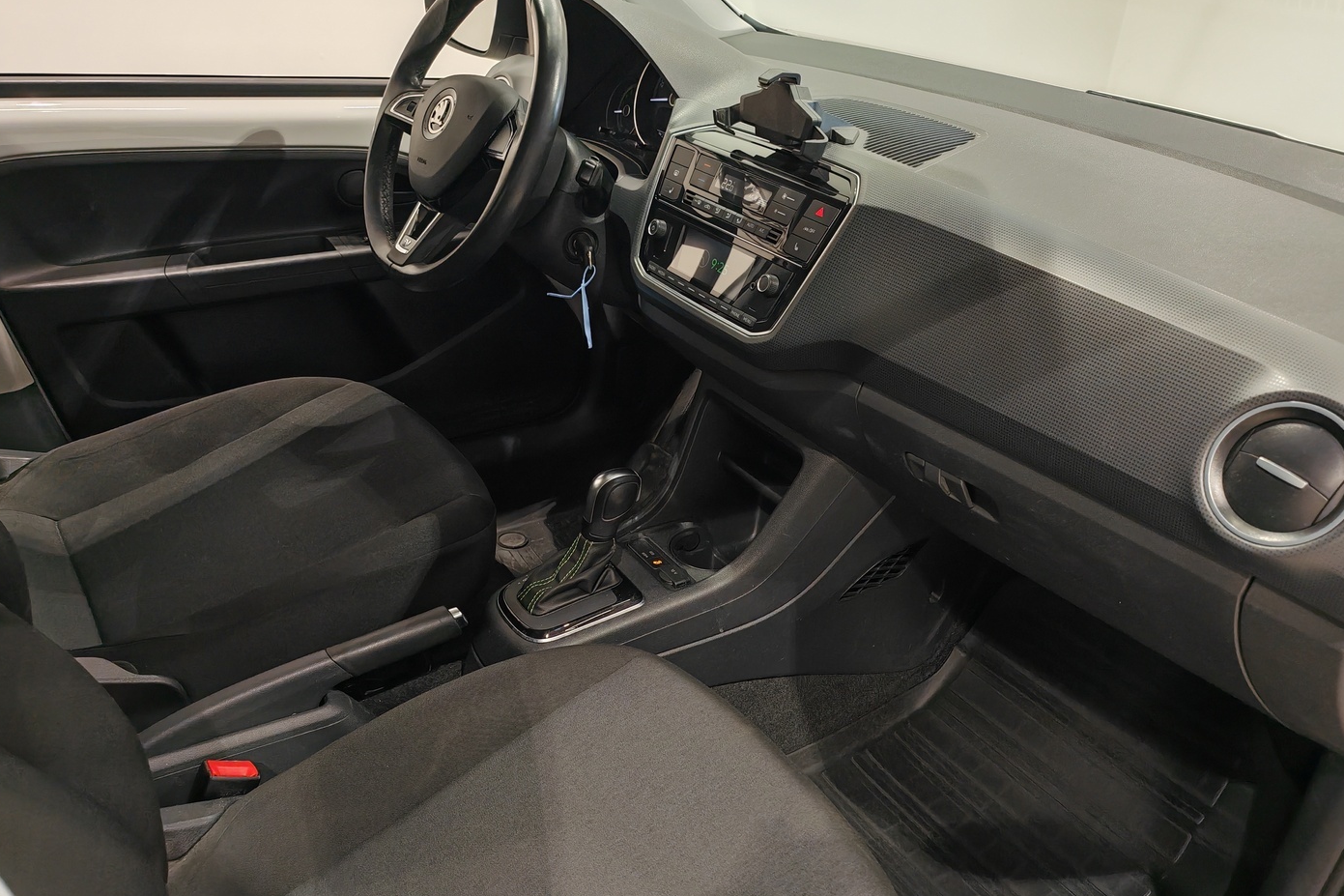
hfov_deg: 65.5
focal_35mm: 28
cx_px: 681
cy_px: 501
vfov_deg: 46.3
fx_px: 1045
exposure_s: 1/100
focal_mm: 5.4
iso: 125
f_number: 1.6
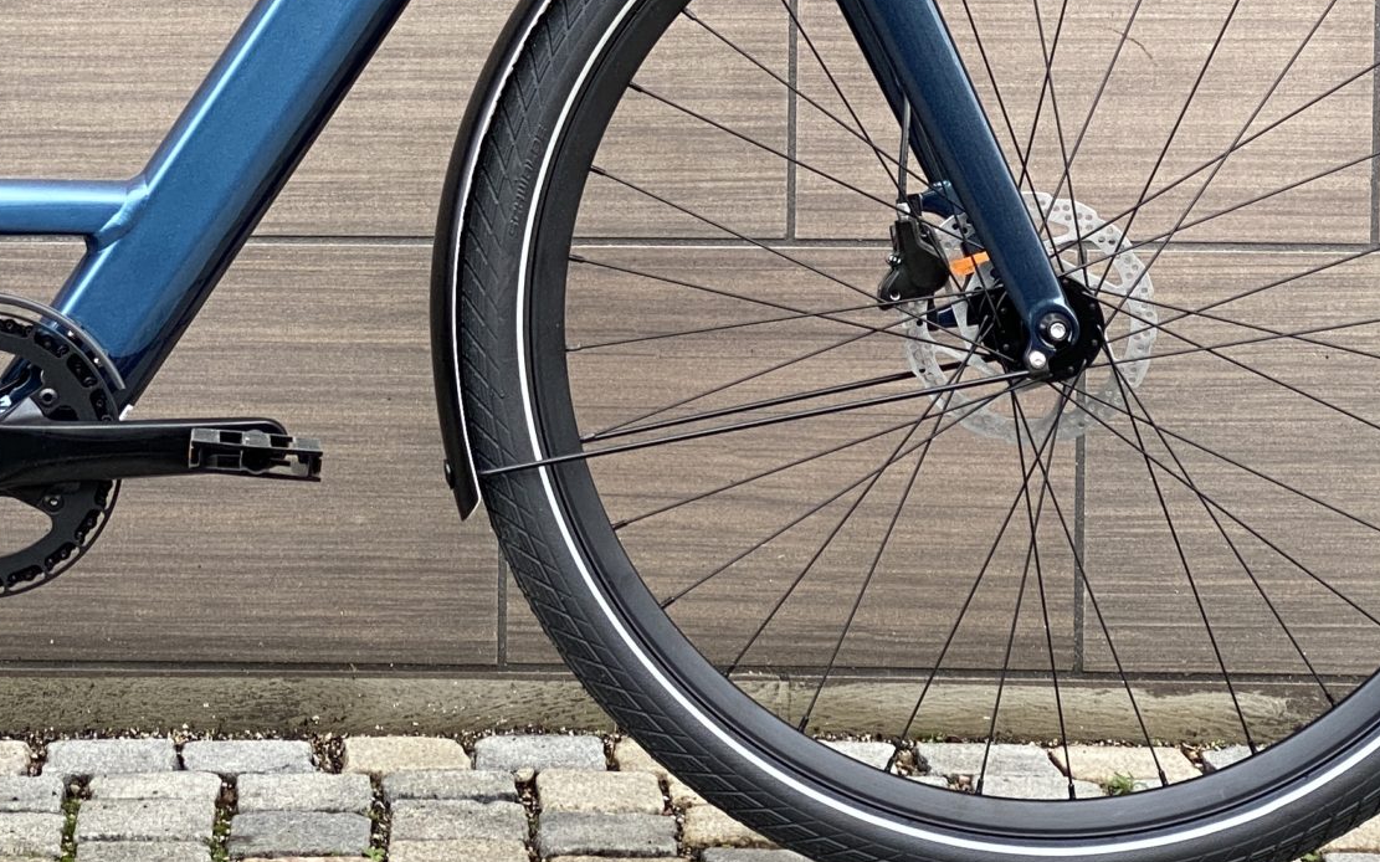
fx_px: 4776
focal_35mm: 127
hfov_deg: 16.2
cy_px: -19
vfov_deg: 10.2
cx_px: 140
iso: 32
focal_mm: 6
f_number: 2
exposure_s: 1/122
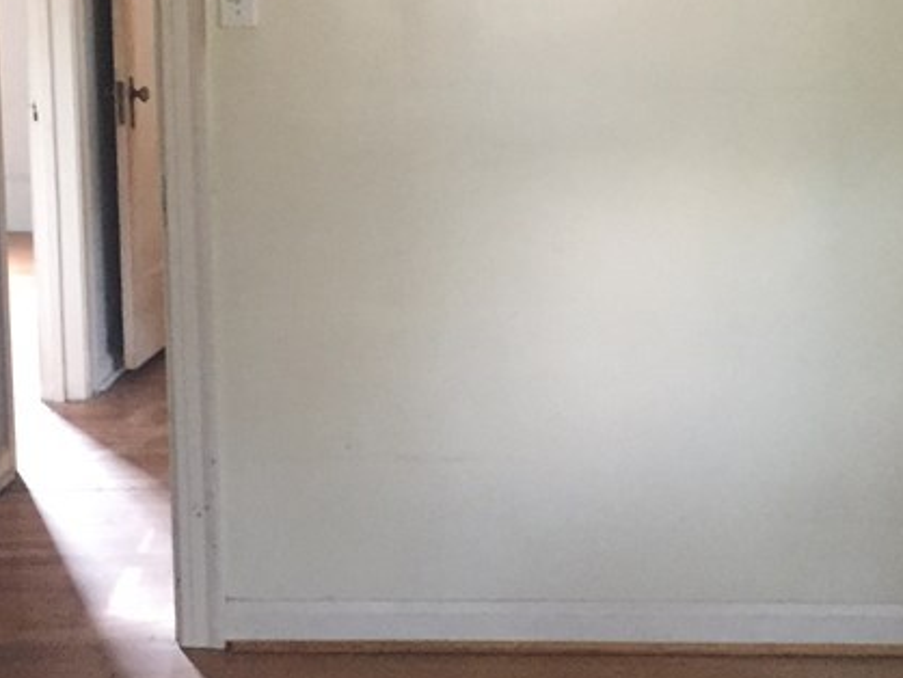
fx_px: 1853
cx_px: 462
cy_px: 207
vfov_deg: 20.6
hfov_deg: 27.4
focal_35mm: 71
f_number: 2.2
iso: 320
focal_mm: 4.15
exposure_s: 1/30
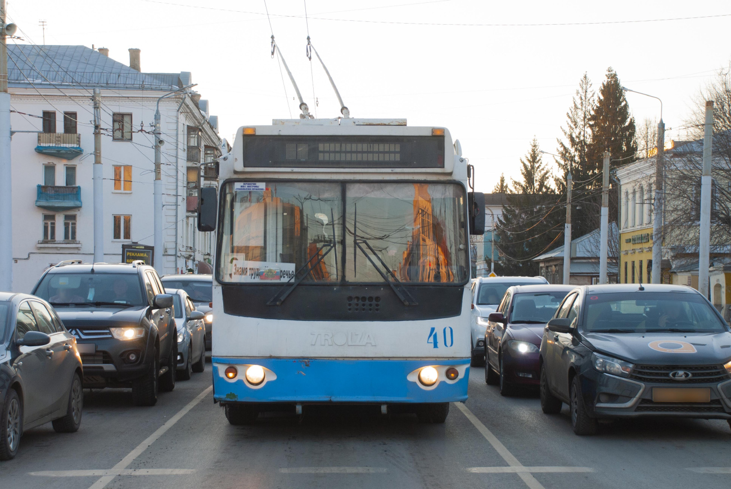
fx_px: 1464
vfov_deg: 19.0
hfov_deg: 28.0
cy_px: 244
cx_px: 366
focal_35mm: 72
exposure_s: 1/60
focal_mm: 48
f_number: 6.7
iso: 100
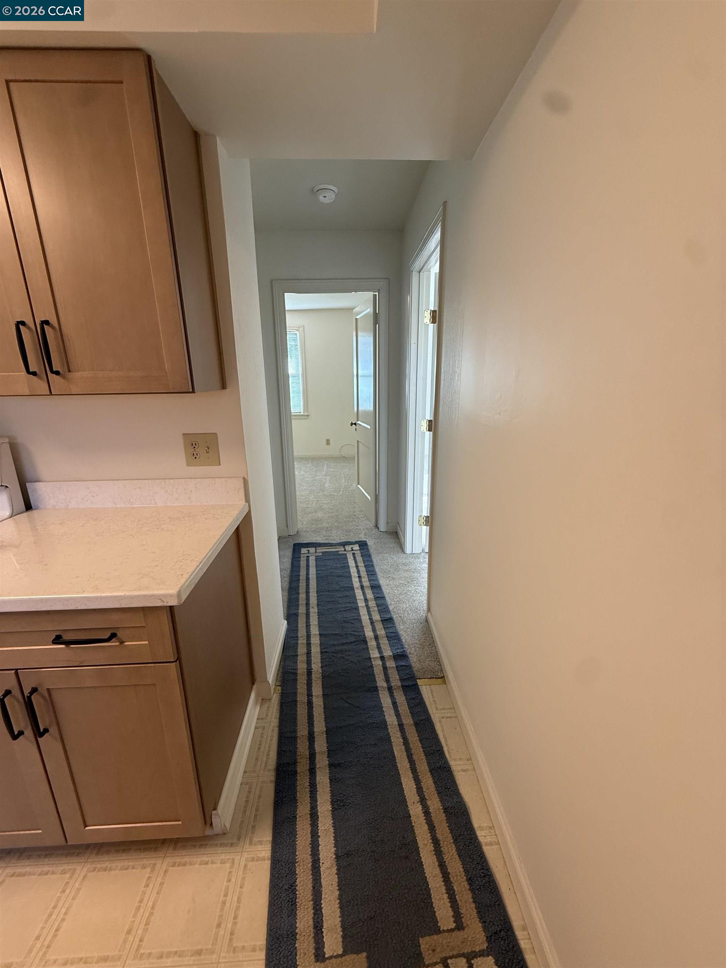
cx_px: 363
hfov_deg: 85.7
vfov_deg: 102.1
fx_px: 391
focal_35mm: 14
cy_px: 484
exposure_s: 1/120
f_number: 2.2
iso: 200
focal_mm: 2.22
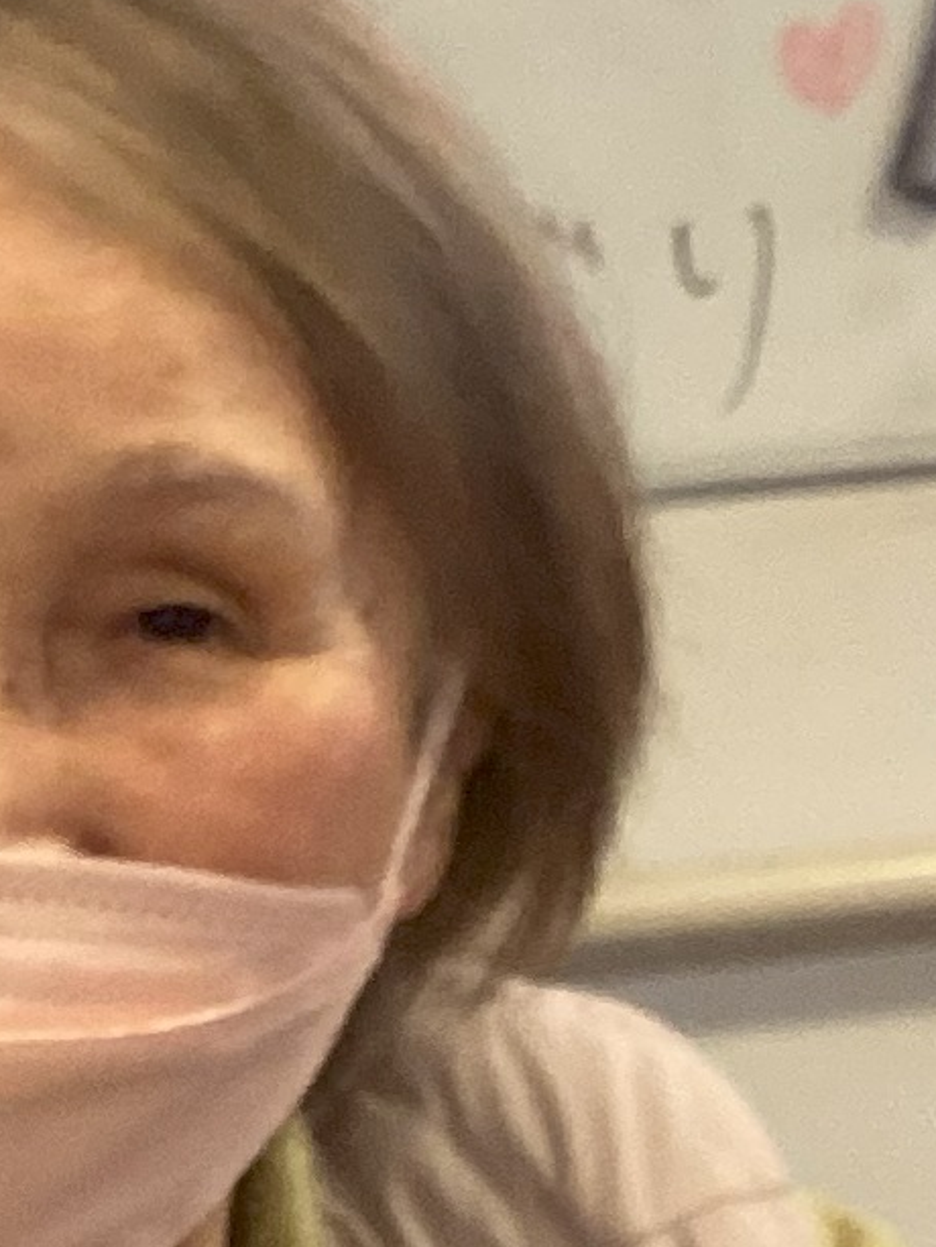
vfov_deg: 11.9
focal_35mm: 165
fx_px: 5947
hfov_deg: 8.9
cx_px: -96
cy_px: 1084
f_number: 2.4
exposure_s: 1/33
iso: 250
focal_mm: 3.3
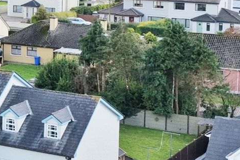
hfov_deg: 21.8
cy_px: 115
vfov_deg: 16.0
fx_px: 567
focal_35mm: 85
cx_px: -63
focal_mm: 14.45
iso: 320
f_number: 2.8
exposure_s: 1/1600
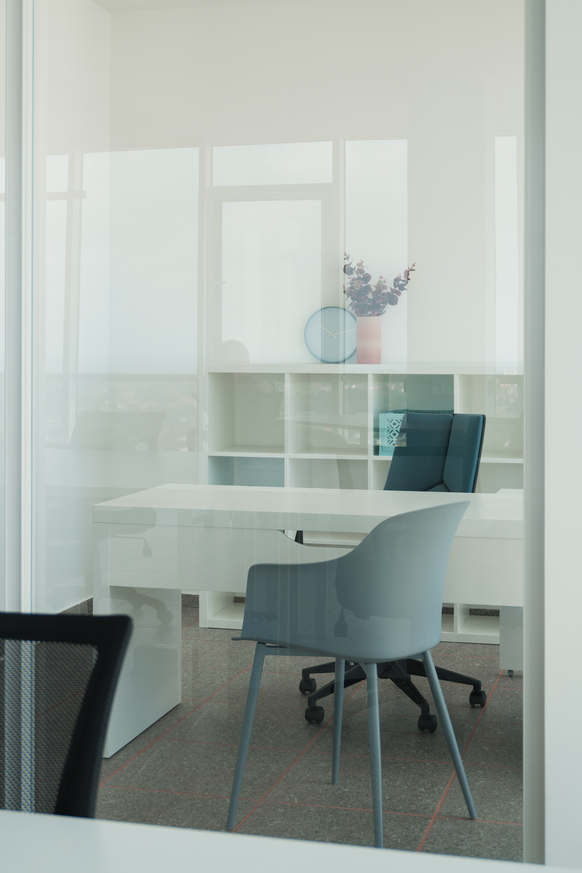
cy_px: 436
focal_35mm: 54
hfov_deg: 25.1
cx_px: 291
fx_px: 1309
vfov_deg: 36.9
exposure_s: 1/100
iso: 100
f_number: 5.6
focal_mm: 36
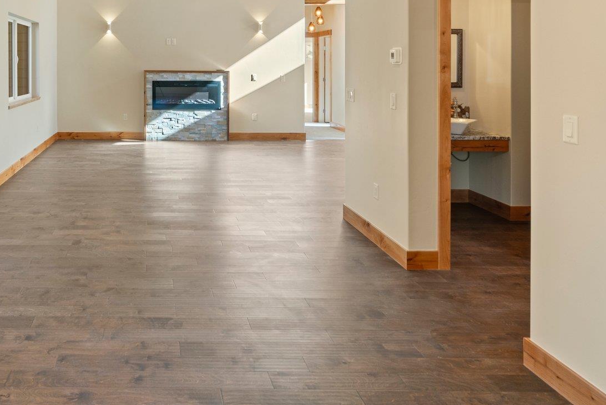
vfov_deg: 41.5
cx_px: 147
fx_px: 505
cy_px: 73
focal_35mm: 30
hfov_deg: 58.5
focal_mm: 16
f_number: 8
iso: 400
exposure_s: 1/6
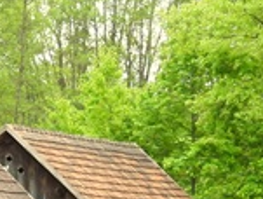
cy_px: 295
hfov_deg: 6.0
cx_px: -310
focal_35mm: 317
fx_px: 2414
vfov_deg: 4.7
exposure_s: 1/320
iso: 100
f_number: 3.5
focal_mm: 10.7
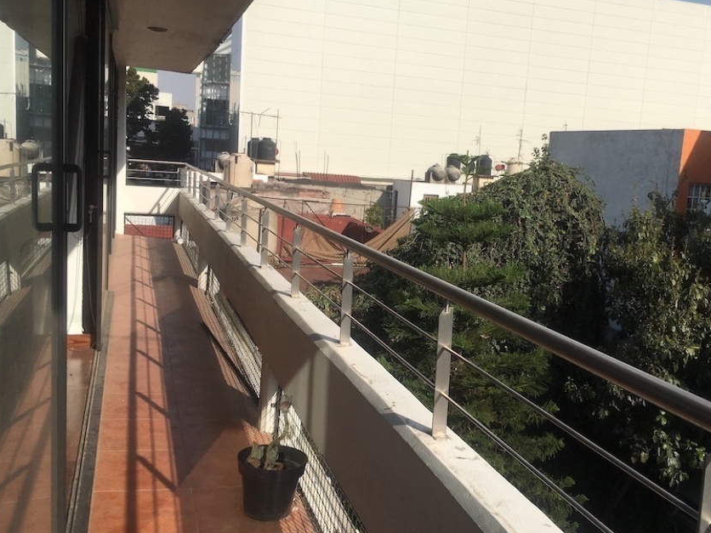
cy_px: 263
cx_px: 429
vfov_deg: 38.7
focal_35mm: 37
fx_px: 760
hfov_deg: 49.8
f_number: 2.2
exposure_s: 1/2564
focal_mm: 4.15
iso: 25
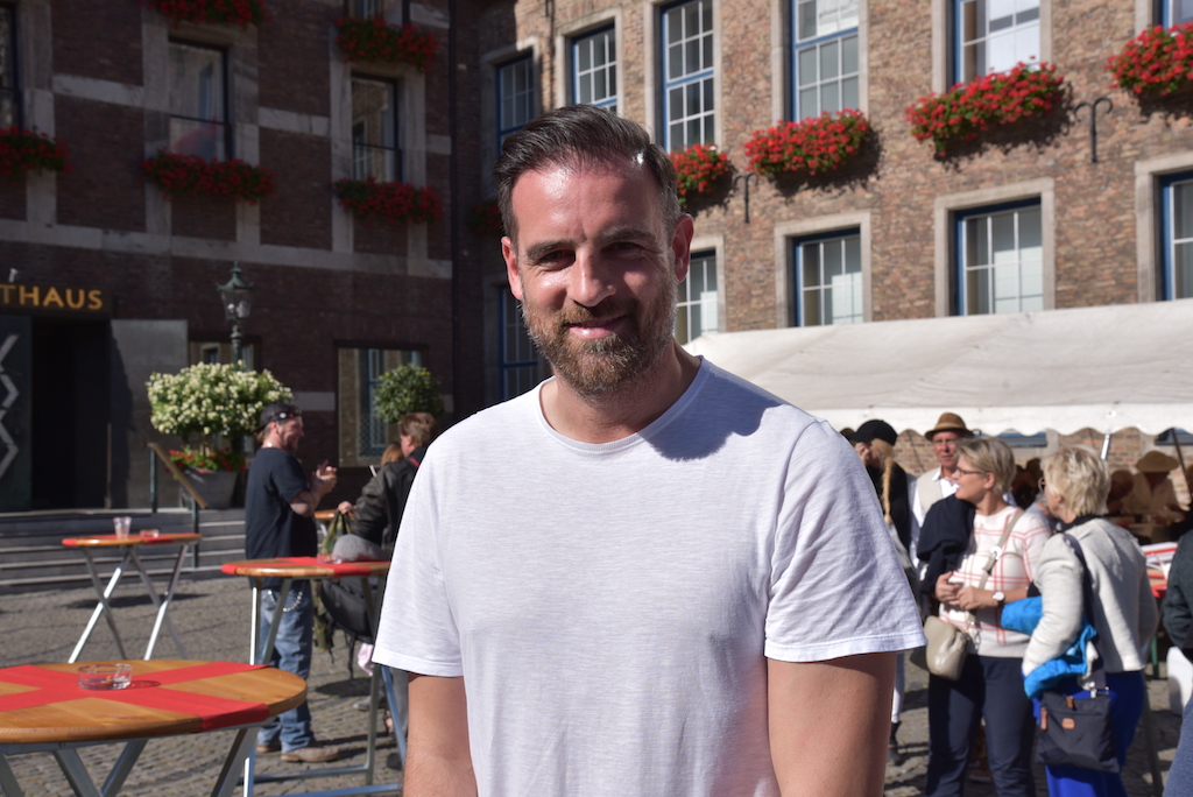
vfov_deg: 30.6
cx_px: 596
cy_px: 398
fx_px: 1459
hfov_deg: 44.5
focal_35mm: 44
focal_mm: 44
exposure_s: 1/500
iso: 200
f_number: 10
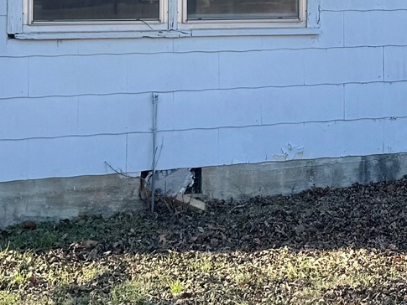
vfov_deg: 15.1
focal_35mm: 95
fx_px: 1117
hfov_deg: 19.9
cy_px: -37
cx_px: 429
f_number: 1.78
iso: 80
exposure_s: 1/1721
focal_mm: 6.76
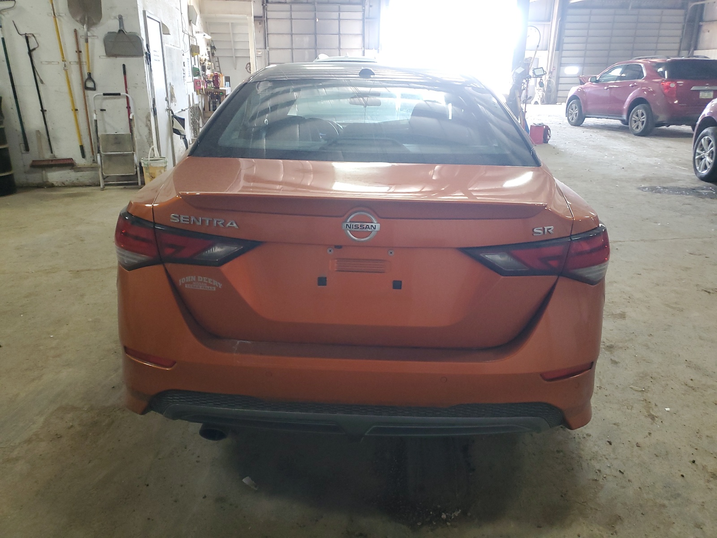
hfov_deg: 67.3
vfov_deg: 53.1
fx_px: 539
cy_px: 269
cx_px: 358
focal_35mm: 26
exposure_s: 1/60.2
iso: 189
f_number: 1.5
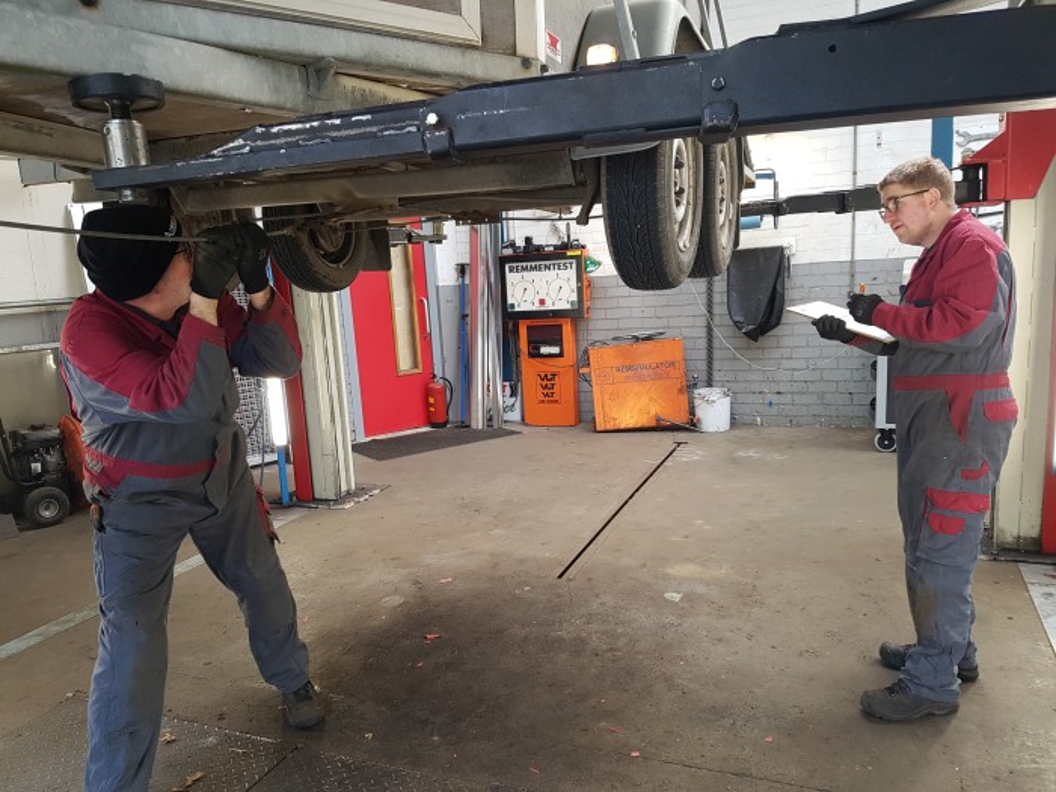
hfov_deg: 67.3
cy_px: 396
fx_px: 793
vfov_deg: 53.1
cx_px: 528
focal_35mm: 26
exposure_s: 1/50
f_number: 1.7
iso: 80
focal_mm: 4.2
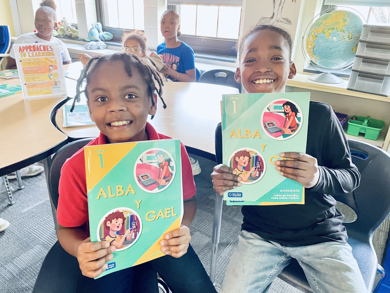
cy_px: 146
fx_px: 293
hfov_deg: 67.3
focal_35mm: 26
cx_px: 195
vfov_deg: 53.1
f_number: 1.6
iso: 400
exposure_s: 1/60
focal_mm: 4.2
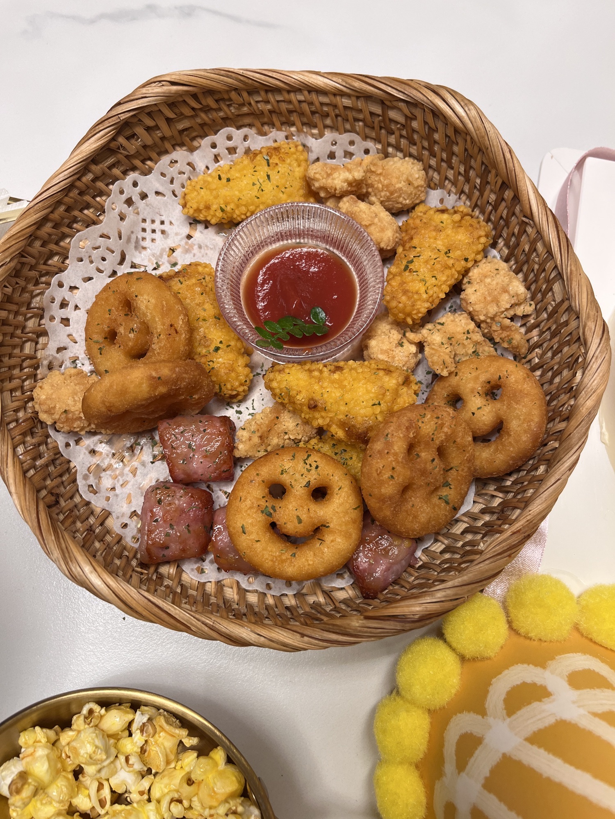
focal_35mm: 26
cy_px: 410
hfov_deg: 53.1
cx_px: 308
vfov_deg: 67.3
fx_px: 616
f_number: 1.6
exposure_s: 1/100
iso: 80
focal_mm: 5.1
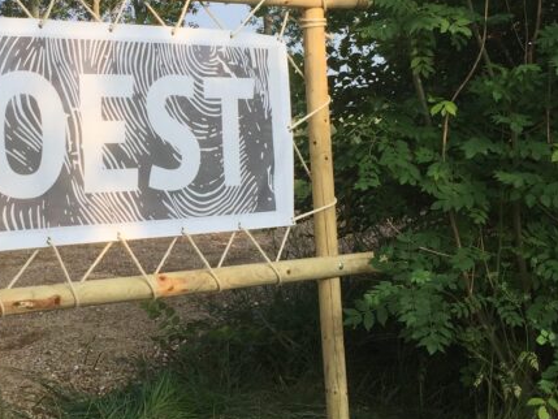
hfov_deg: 24.8
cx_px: 98
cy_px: 137
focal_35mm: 77
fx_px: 1242
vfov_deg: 19.1
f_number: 2.2
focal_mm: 4.15
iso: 32
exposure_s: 1/942
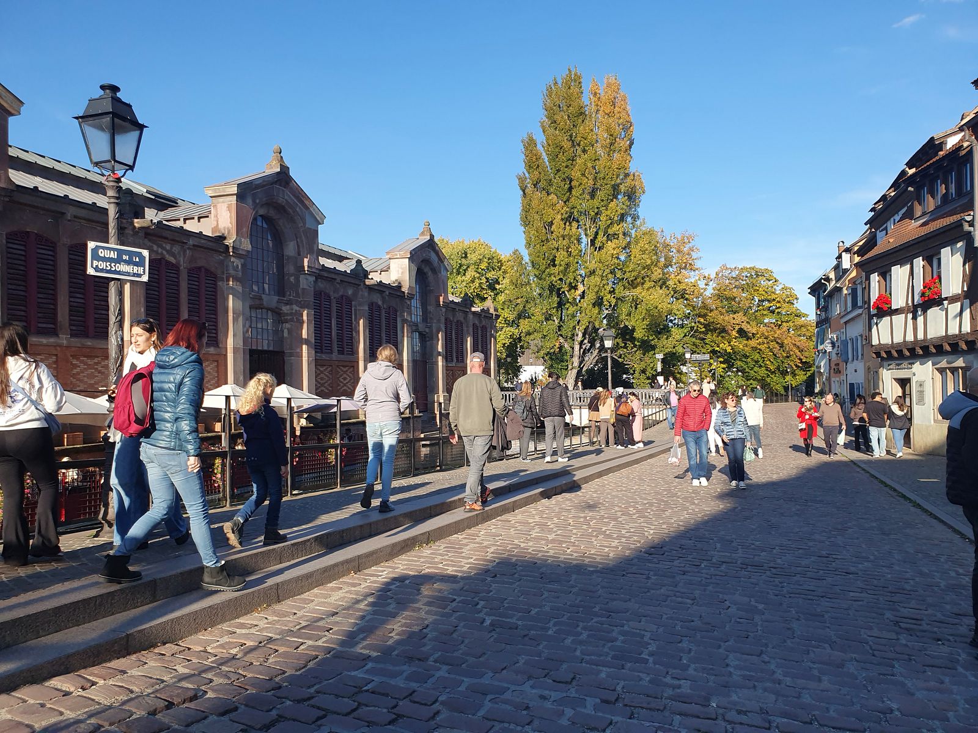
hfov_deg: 67.3
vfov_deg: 53.1
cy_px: 366
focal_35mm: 26
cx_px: 489
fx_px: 735
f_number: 2.4
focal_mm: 4.32
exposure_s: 1/1004
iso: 50
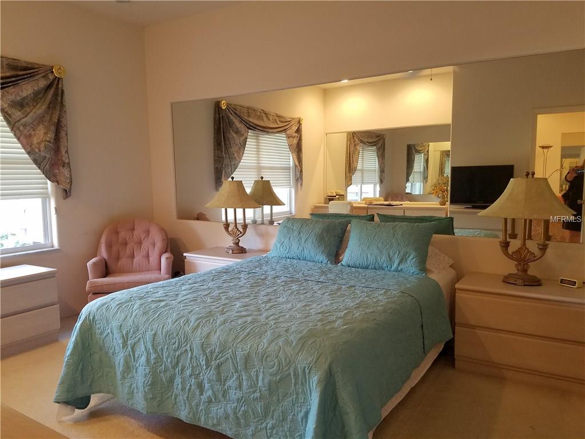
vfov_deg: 53.1
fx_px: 439
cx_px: 292
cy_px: 220
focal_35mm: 26
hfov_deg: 67.3
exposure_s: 1/40
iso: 160
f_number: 1.7
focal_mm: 4.2
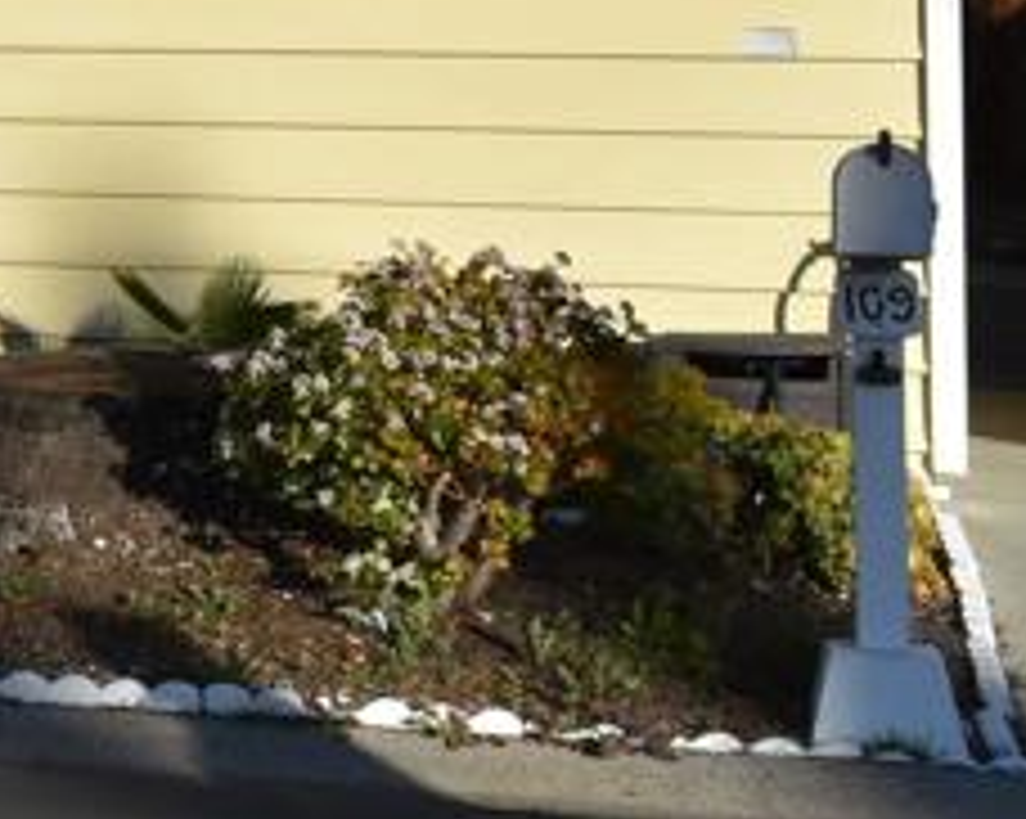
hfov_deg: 13.7
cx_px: -1166
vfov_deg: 13.2
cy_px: -83
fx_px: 3459
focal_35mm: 114
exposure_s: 1/500
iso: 140
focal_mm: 18
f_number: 8
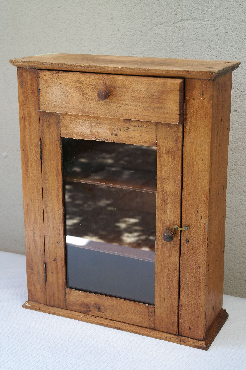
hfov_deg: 19.7
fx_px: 707
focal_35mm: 69
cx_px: 123
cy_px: 185
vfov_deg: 29.2
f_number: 5
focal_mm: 45
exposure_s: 1/80
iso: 400
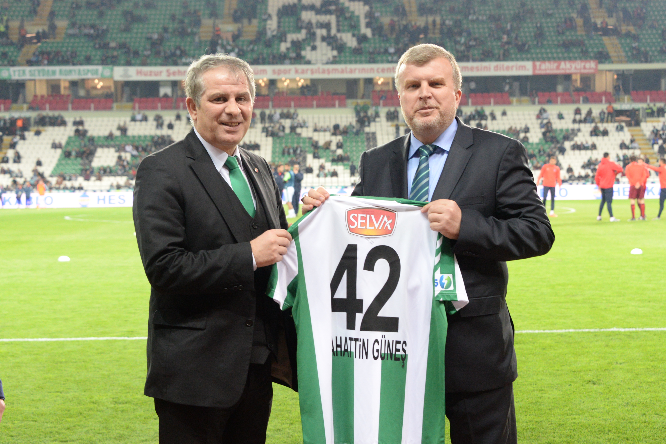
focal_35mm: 63
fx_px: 1165
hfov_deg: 31.9
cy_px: 247
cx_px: 349
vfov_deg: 21.6
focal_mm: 56
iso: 3200
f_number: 5.6
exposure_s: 1/250
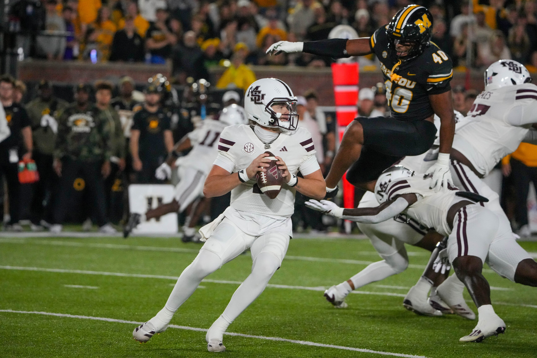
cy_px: 179
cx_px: 268
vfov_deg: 4.0
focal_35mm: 341
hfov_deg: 6.0
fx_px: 5086
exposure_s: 1/2000
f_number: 6.3
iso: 10000
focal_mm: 341
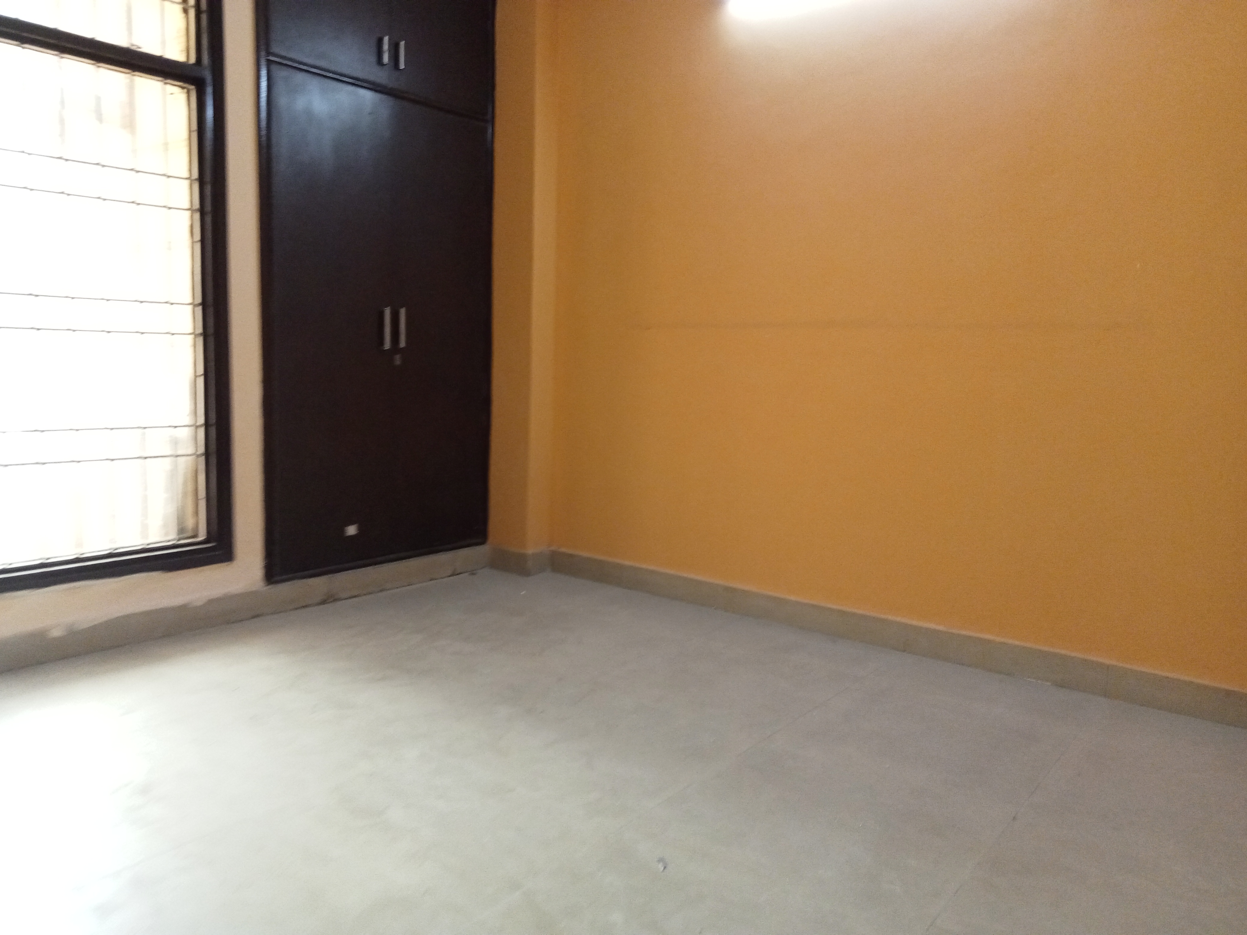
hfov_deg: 63.4
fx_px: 1009
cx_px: 624
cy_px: 468
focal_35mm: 28
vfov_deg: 49.7
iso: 739
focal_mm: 3.46
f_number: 2.2
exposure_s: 1/33.3
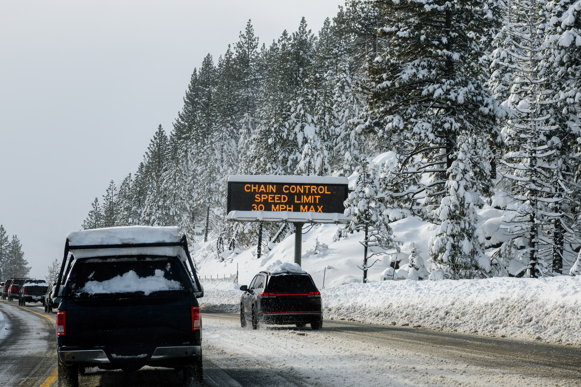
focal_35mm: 103
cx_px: 292
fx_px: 1662
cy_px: 145
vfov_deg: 13.3
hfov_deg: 19.8
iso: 100
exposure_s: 1/320
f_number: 5.6
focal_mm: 70
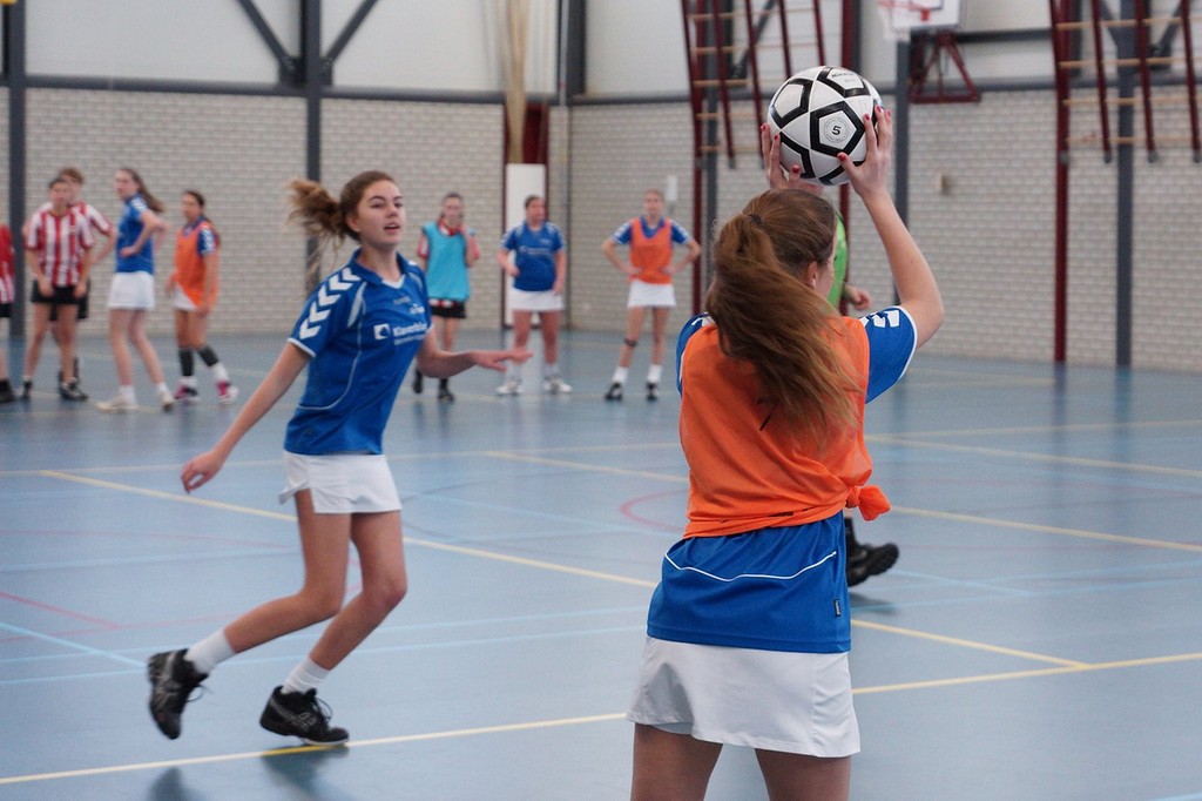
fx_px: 2503
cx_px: 601
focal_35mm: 75
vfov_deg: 18.2
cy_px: 400
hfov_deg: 27.0
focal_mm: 50
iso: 1250
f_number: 3.2
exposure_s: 1/250
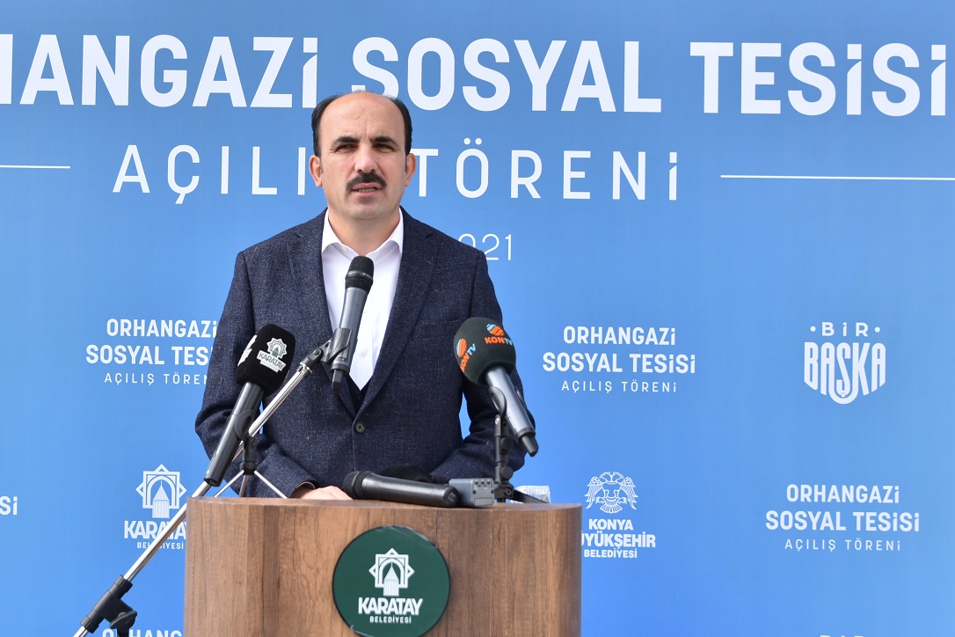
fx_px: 2016
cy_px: 218
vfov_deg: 17.9
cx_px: 400
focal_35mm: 76
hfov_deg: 26.6
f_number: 5.6
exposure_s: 1/250
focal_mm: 55
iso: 100
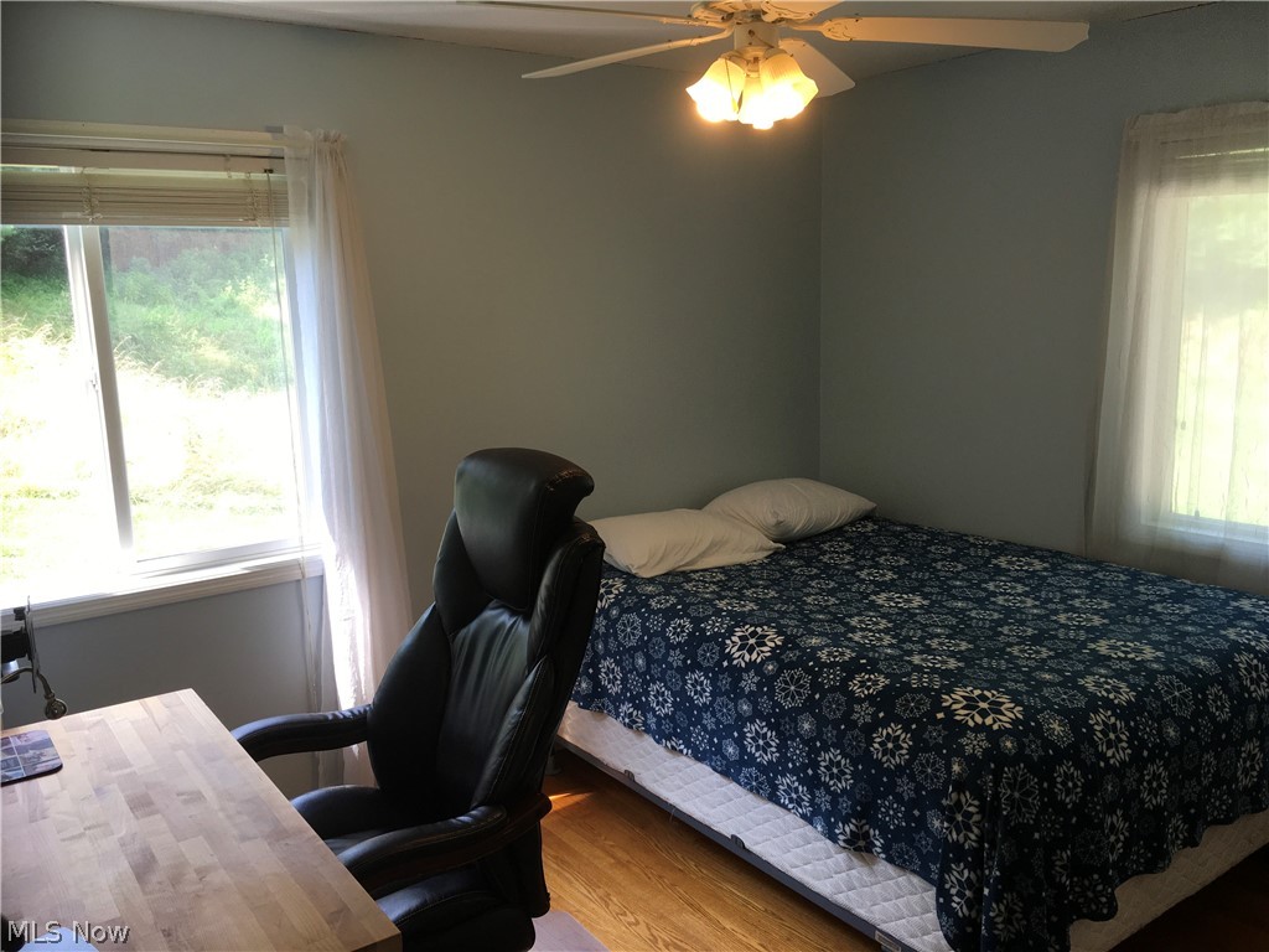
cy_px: 476
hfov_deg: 61.7
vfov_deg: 48.2
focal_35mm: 29
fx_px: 1063
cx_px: 634
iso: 32
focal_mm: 4.15
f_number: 2.2
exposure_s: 1/60
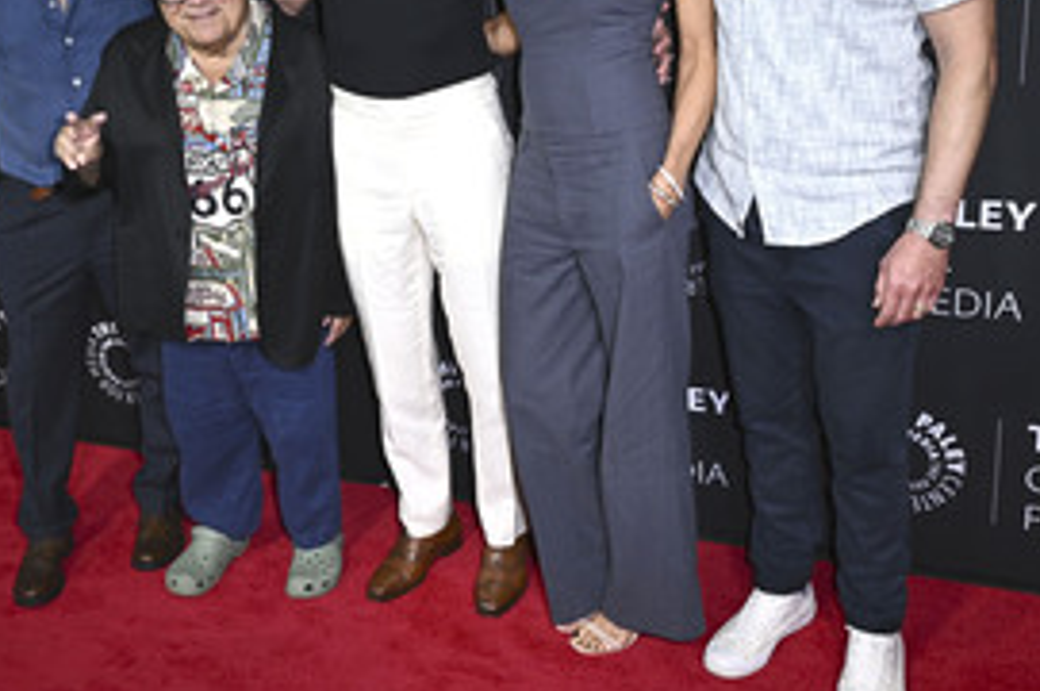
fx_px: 1154
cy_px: 180
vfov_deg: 32.7
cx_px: 474
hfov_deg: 48.5
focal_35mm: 40
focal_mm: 24
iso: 1250
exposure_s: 1/200
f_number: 5.6
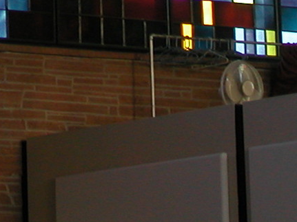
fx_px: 3680
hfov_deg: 4.6
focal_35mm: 429
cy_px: -352
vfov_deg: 3.4
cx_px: -118
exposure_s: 1/8.3
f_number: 4.4
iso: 100
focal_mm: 18.8
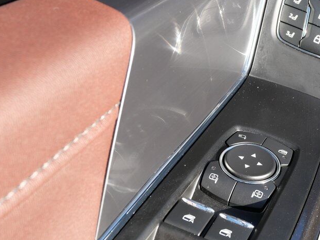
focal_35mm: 53
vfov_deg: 27.5
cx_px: 252
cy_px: 145
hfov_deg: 35.1
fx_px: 490
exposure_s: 1/160
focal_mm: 16
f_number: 5
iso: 200
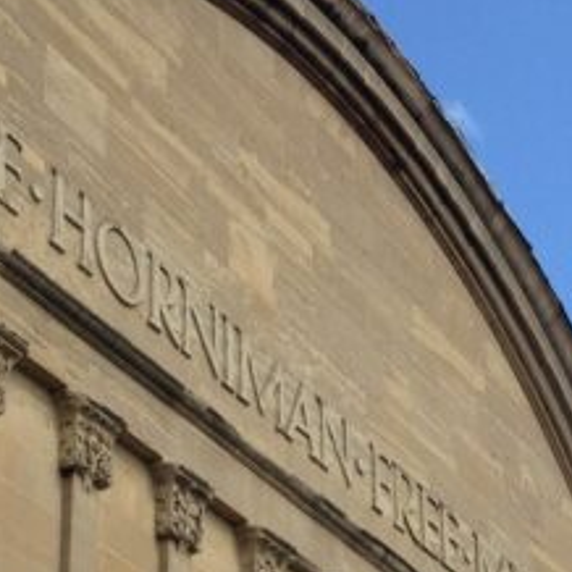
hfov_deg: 12.6
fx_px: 2561
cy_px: 562
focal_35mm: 137
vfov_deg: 12.6
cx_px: 572
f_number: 2.4
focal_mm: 4.12
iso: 50
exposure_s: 1/919
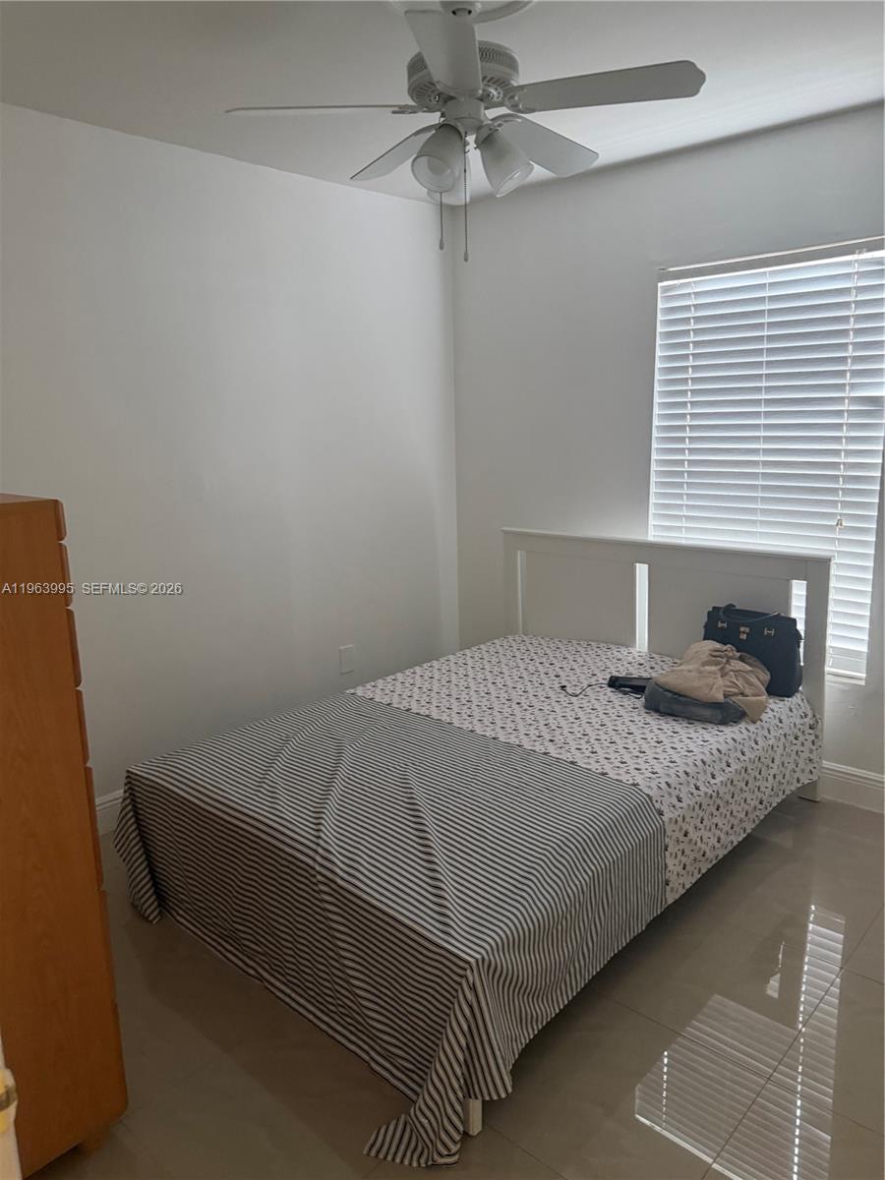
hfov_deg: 56.8
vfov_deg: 71.6
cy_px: 590
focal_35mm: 24
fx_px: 818
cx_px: 442
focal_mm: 6.76
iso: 640
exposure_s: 1/60
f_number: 1.78
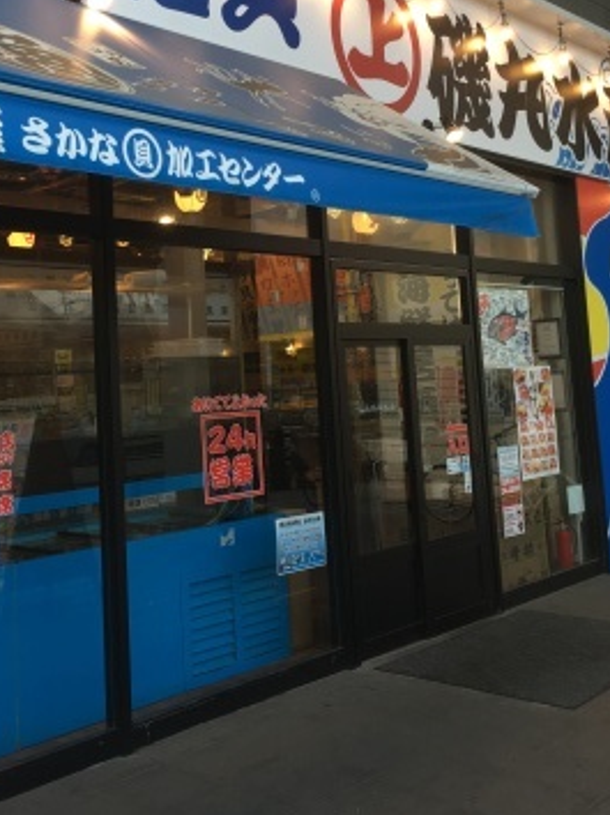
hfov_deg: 34.0
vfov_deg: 44.2
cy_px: 275
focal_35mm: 42
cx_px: 205
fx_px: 988
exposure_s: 1/120
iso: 40
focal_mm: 4.15
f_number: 2.2
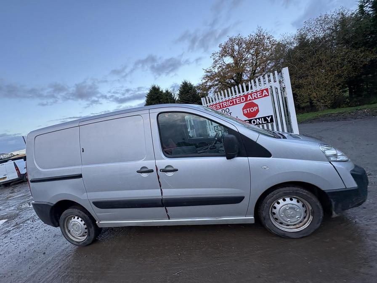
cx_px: 188
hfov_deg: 102.1
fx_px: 152
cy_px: 142
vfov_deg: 85.7
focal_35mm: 14
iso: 40
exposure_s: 1/100
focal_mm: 2.22
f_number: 2.2
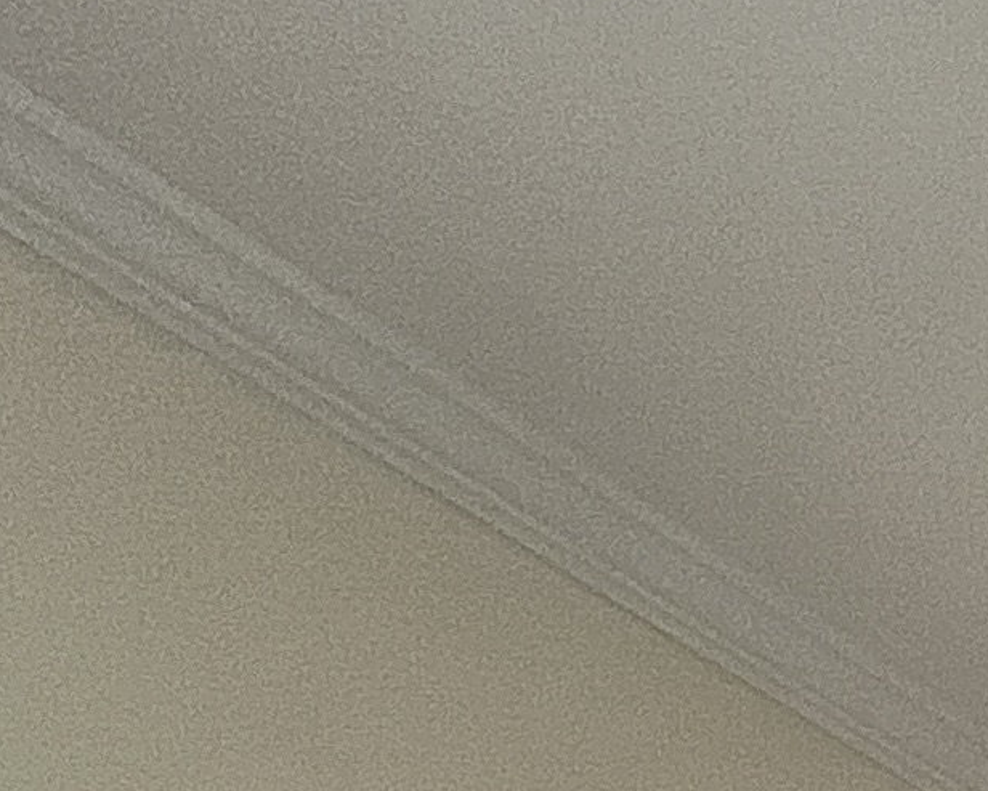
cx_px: 2382
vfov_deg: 12.4
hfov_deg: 14.6
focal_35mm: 83
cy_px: 2126
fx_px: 2427
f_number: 1.8
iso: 160
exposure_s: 1/120
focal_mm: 1.57
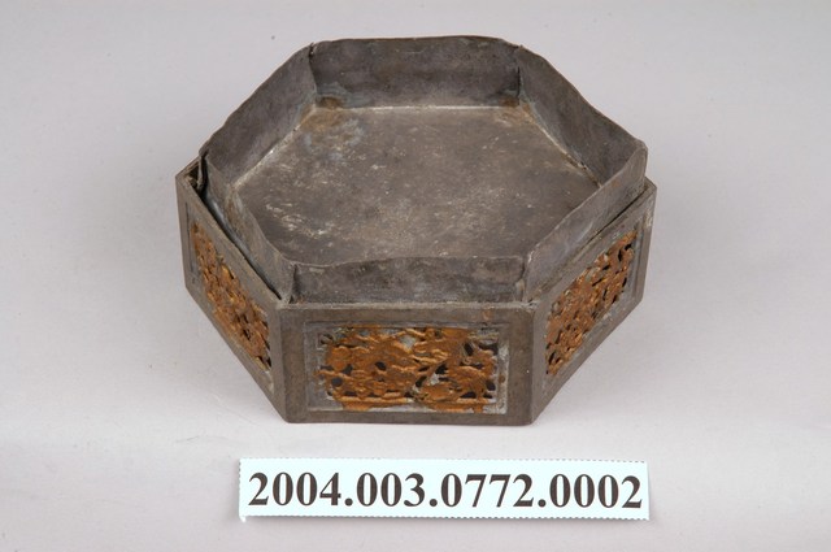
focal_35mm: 105
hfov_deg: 19.5
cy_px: 276
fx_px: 2421
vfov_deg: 13.0
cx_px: 416
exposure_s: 1/100
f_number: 13
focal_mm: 70
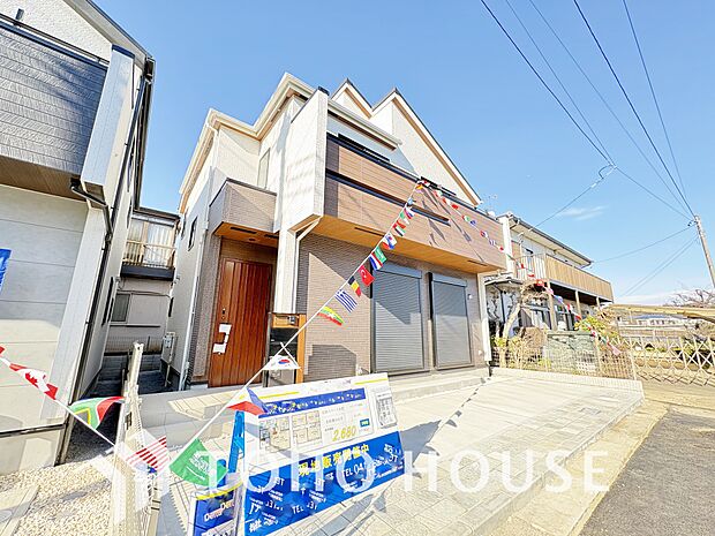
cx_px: 358
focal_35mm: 14
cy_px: 268
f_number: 2.2
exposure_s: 1/183
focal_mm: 2.22
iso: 64
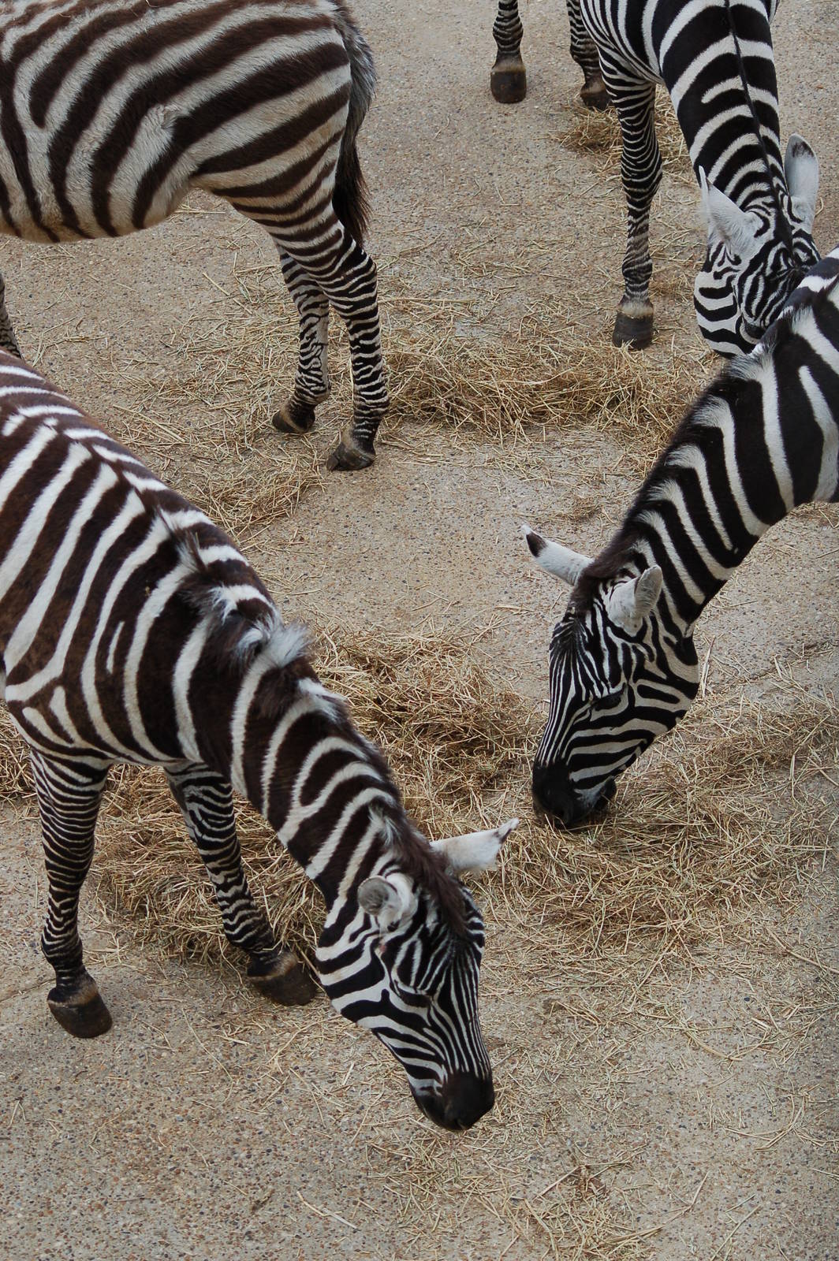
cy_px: 630
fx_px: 4097
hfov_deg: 11.7
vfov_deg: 17.5
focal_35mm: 117
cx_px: 420
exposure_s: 1/1000
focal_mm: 78
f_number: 4
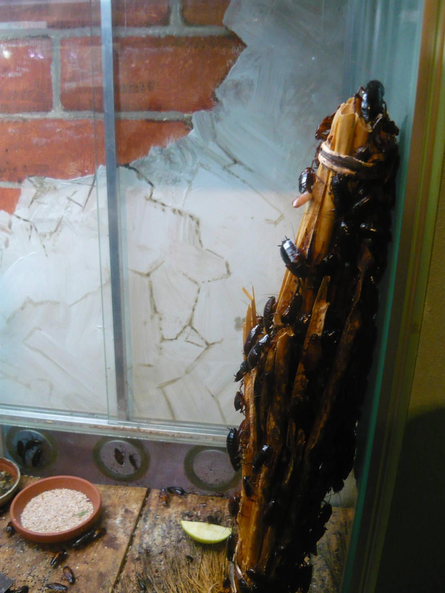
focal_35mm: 33
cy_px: 296
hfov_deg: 42.9
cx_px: 222
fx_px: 566
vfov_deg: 55.4
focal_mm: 5.5
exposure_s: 1/20
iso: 400
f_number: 2.8
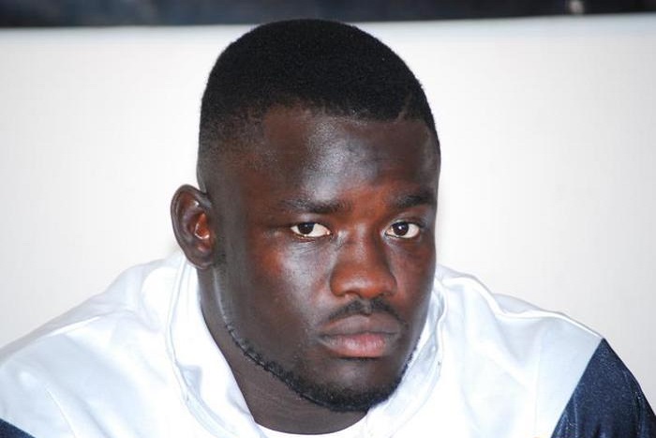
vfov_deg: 6.8
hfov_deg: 10.2
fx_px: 3691
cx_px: 328
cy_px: 219
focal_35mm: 202
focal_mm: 135
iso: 500
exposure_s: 1/50
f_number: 5
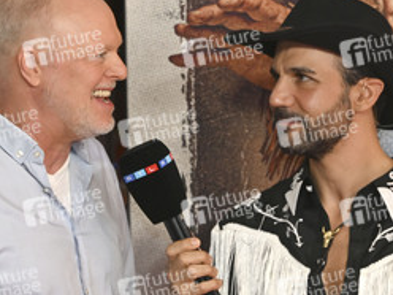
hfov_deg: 15.1
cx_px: 180
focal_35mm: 131
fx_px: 1487
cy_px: 168
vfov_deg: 11.3
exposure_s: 1/160
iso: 800
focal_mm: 75
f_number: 5.6
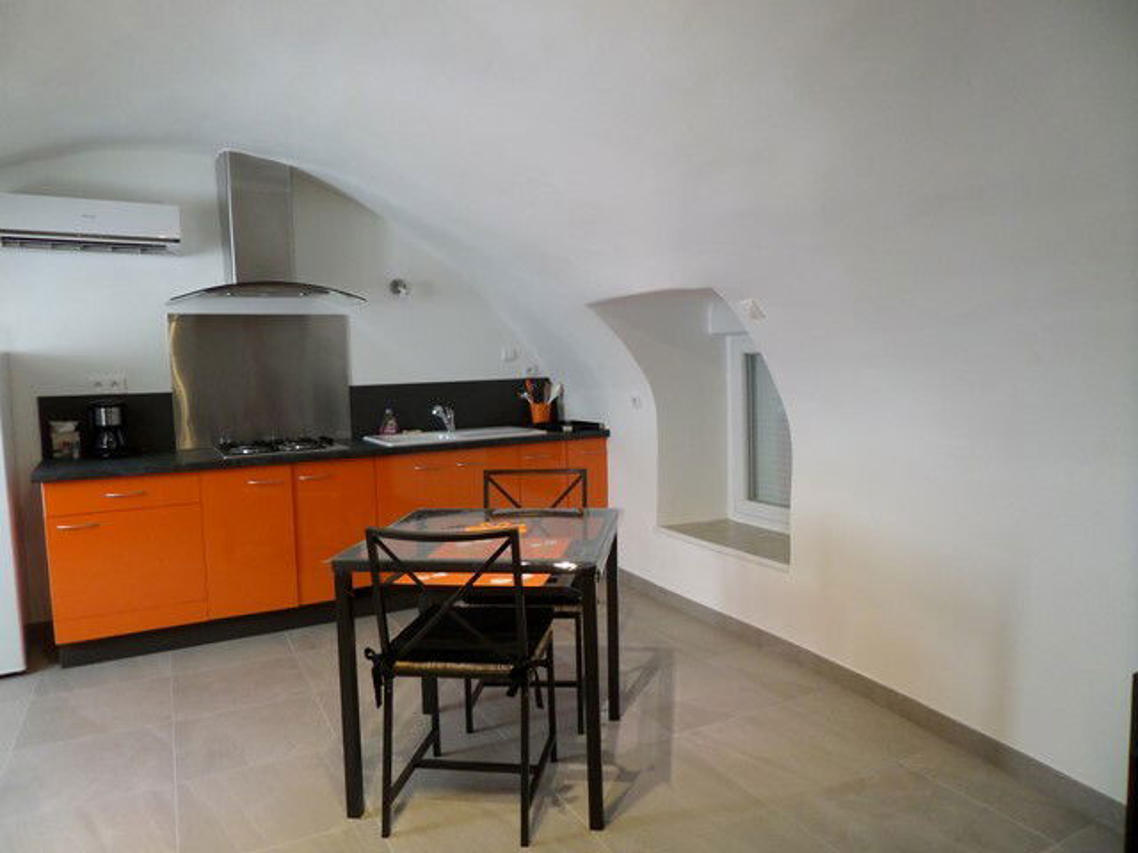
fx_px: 789
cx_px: 569
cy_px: 426
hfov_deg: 71.6
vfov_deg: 56.8
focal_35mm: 24
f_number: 3.1
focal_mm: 4.3
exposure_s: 1/20
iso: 200
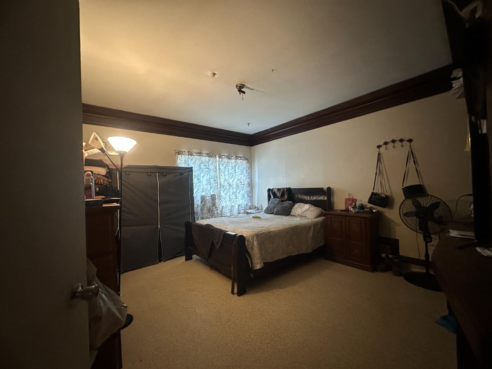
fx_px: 199
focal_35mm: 14
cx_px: 246
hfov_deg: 102.1
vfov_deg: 85.7
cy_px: 184
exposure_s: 1/60
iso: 1000
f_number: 2.2
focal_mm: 2.22
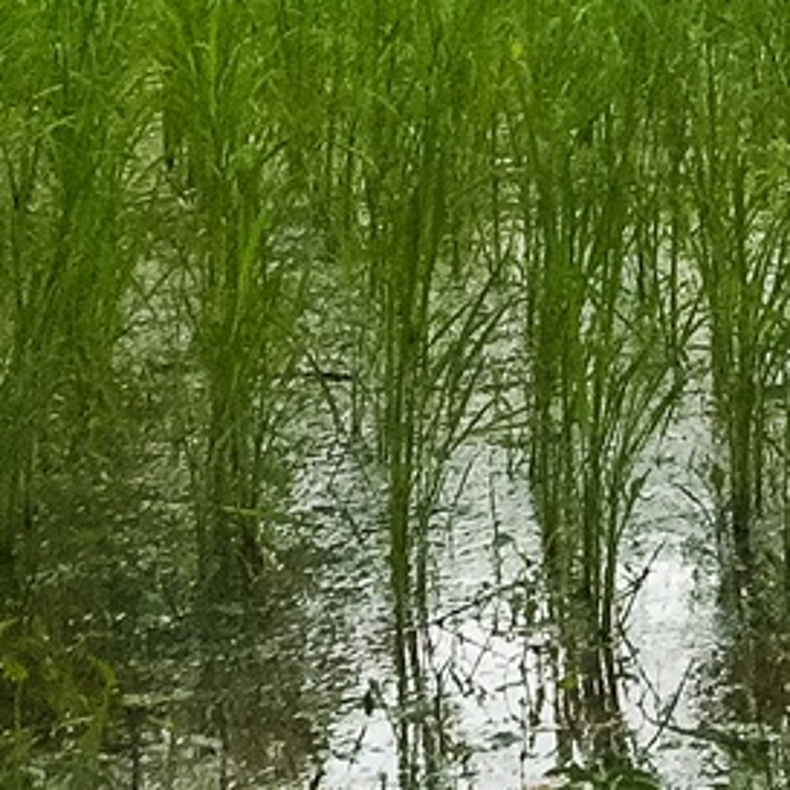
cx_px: 651
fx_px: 3950
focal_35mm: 153
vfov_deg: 10.2
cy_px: -978
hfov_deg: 11.4
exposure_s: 1/3968
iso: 32
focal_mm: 4.15
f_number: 2.2
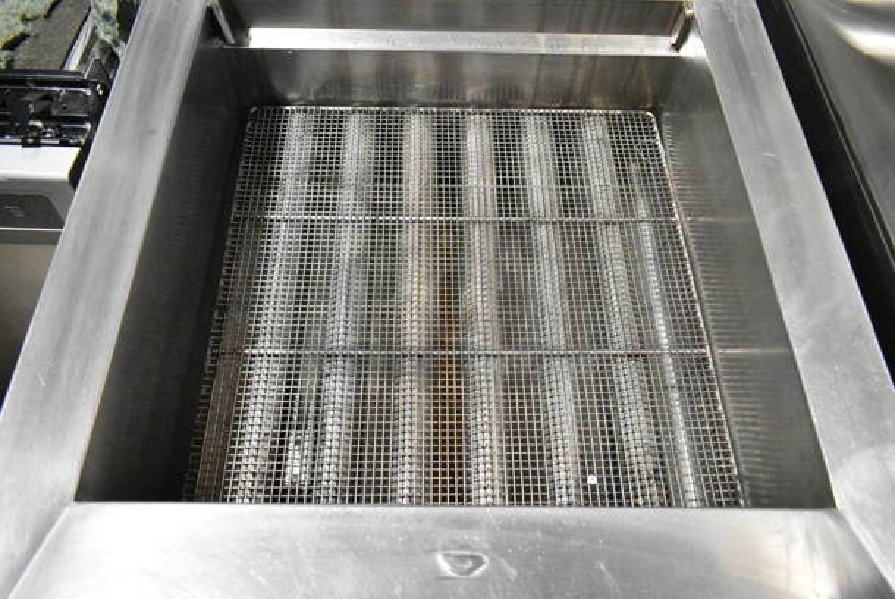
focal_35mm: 27
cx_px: 448
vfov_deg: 48.0
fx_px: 672
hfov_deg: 67.3
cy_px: 300
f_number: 4.5
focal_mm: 18
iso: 6400
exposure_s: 1/320
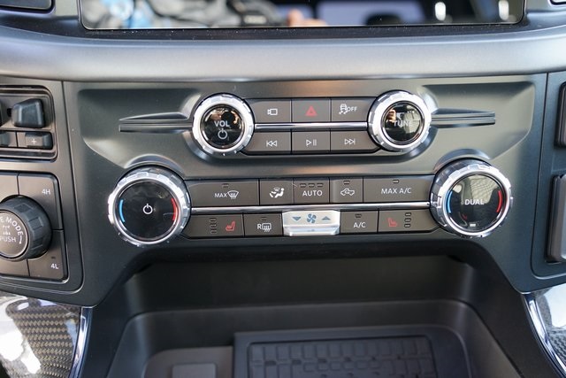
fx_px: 519
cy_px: 189
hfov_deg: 57.2
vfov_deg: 40.0
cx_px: 283
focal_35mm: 33
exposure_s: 1/60
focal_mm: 33
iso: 640
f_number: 4
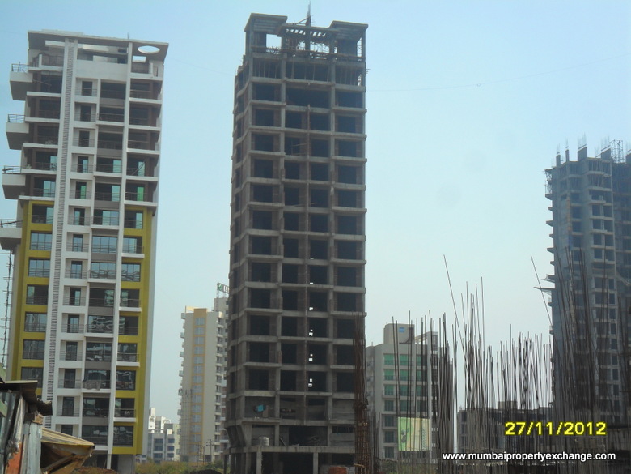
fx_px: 1148
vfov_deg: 23.3
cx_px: 316
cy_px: 237
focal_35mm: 63
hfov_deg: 30.7
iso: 100
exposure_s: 1/500
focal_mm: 11.2
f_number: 5.6
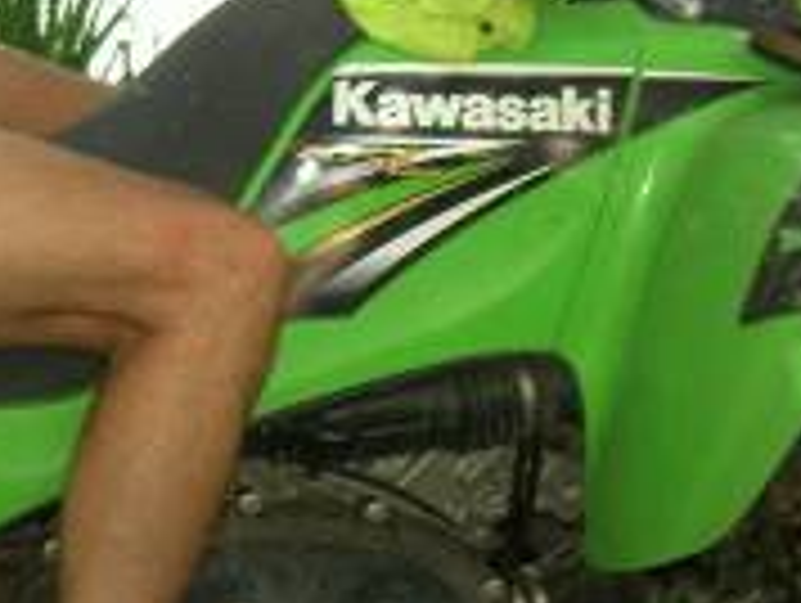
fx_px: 3244
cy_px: 194
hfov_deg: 13.8
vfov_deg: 10.6
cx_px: -27
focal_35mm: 140
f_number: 2.8
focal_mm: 8
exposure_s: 1/60
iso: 100
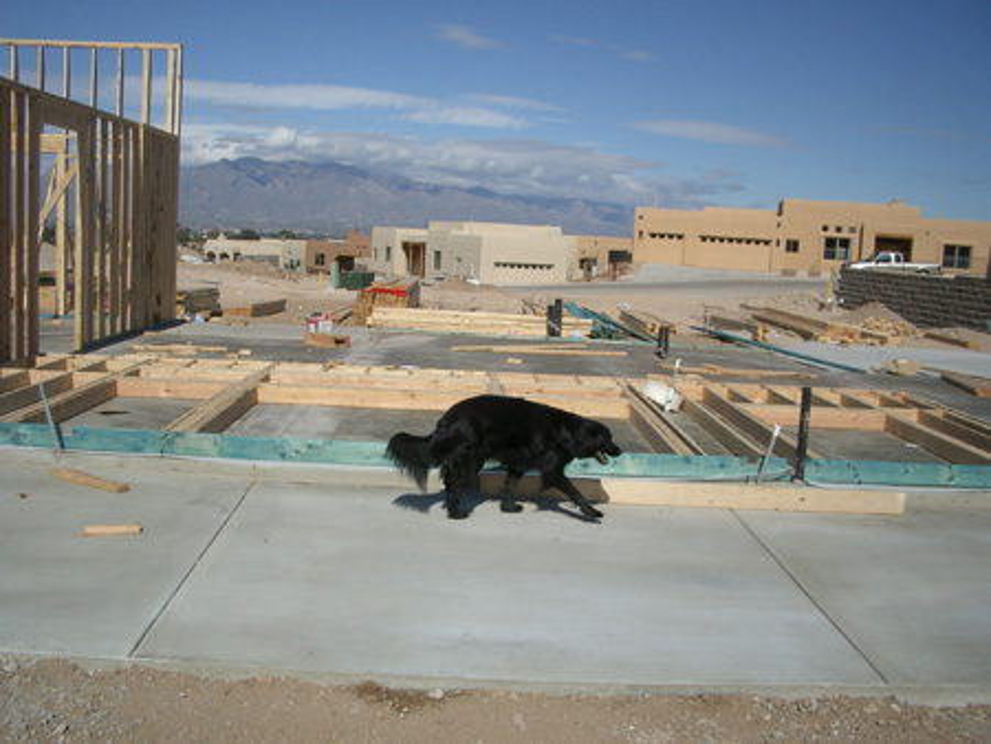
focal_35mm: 35
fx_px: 1003
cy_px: 372
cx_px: 496
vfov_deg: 40.7
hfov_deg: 52.6
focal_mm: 5.8
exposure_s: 1/1250
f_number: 4.3
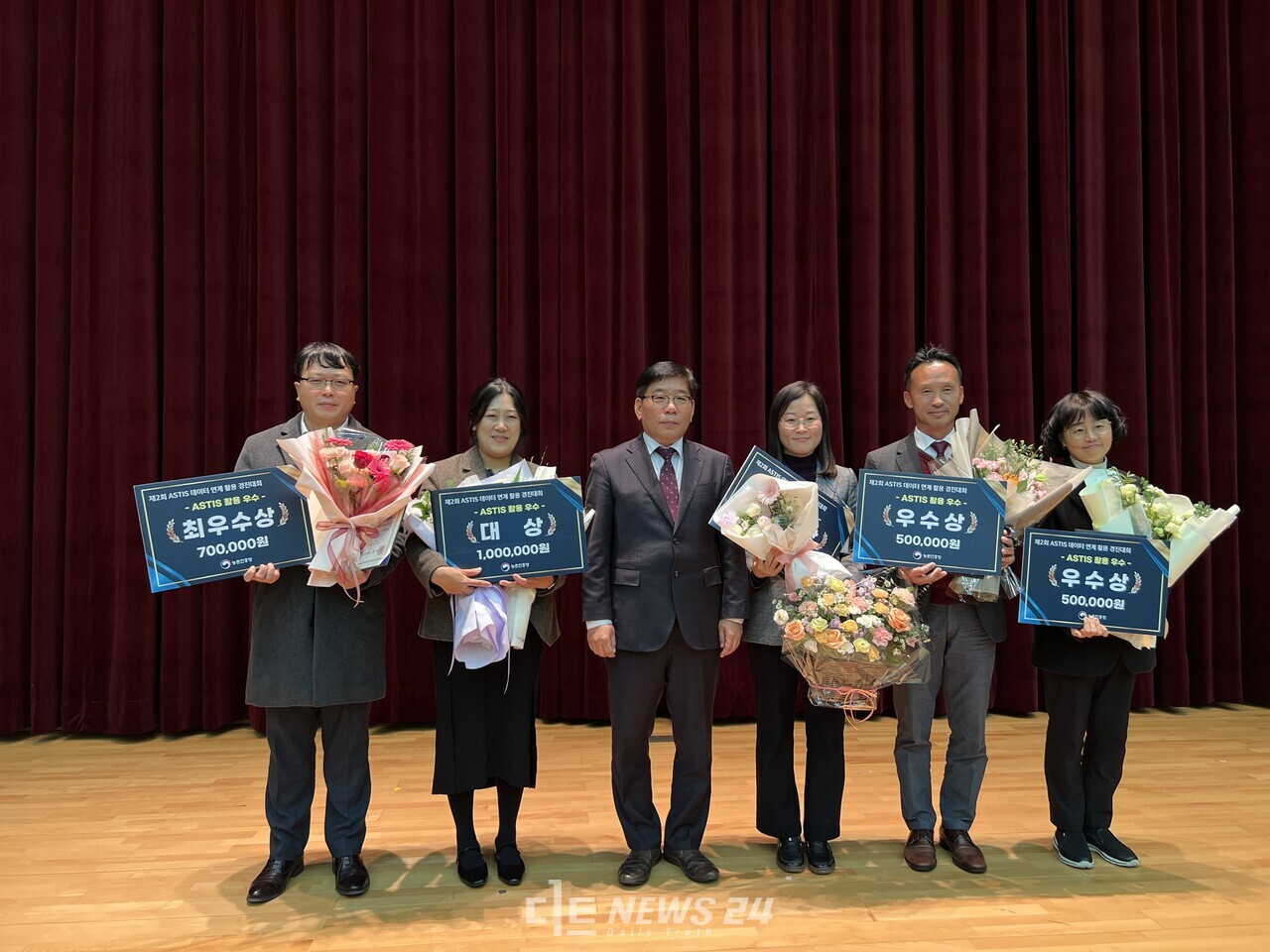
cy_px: 476
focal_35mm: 26
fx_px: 954
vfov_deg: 53.1
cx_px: 635
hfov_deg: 67.3
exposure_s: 1/60
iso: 100
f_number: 1.5
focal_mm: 5.7
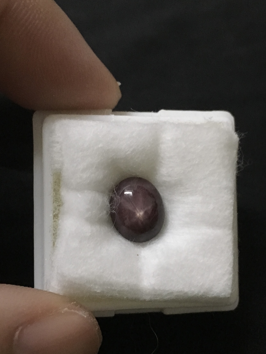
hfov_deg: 48.2
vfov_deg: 61.7
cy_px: 177
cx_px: 133
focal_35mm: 29
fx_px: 297
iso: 200
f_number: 2.2
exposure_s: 1/17
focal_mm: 4.15
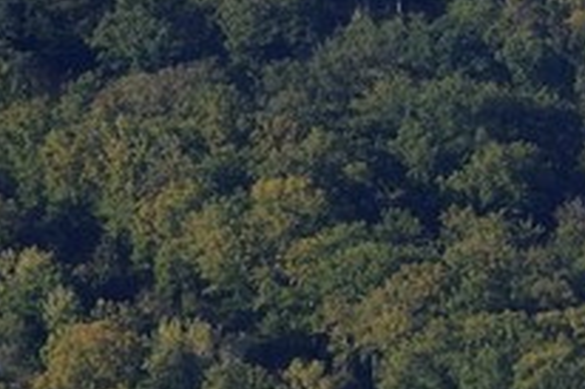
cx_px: 2082
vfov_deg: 1.5
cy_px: 1366
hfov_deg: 2.2
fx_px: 15133
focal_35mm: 932
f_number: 7.1
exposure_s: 1/1000
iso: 400
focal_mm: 120
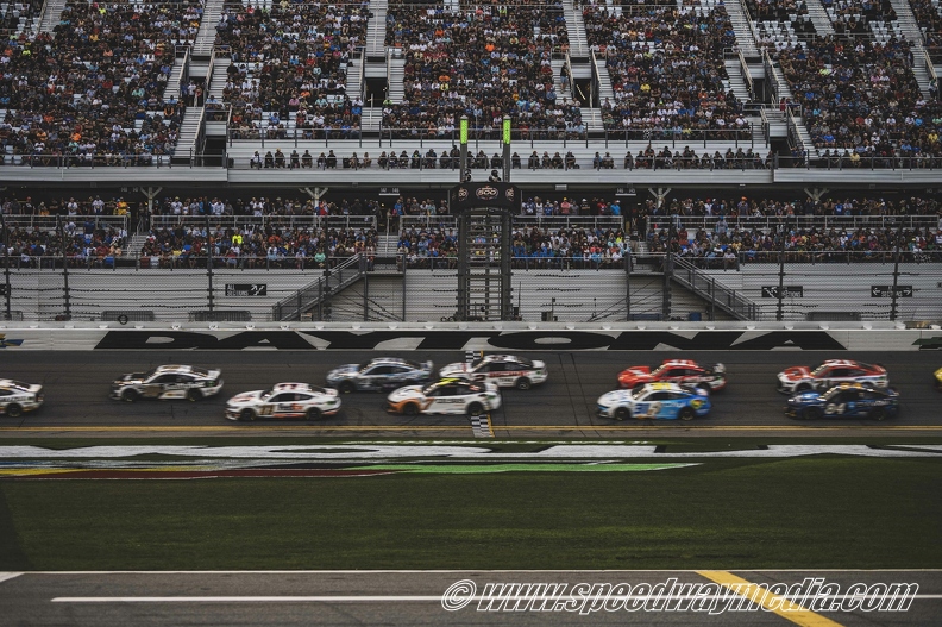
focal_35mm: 70
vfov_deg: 19.4
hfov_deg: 28.9
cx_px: 471
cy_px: 314
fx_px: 1830
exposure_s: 1/400
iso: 160
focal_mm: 70
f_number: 2.8
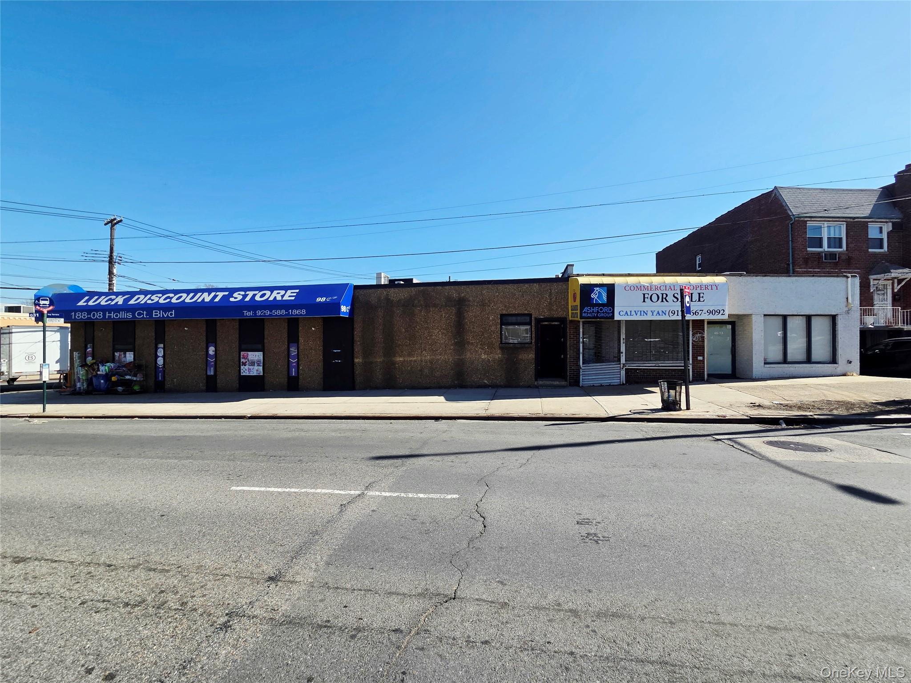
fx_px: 342
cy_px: 342
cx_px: 456
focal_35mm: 13
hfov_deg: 106.2
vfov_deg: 89.9
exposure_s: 1/2500
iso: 50
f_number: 2.2
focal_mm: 2.2
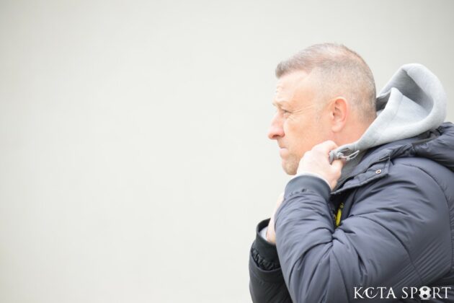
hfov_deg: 9.8
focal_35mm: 210
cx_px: 227
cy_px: 152
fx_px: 2648
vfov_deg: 6.5
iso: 1600
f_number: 4.8
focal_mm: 140
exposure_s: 1/640
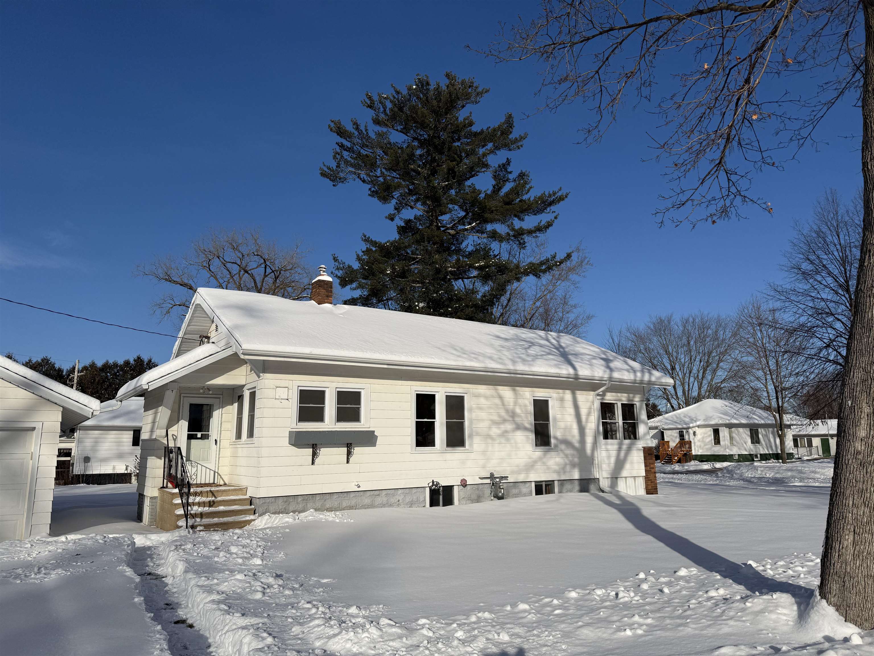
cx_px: 437
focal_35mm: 24
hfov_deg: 71.6
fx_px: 606
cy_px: 328
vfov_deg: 56.8
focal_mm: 6.76
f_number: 1.78
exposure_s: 1/14286
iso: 80
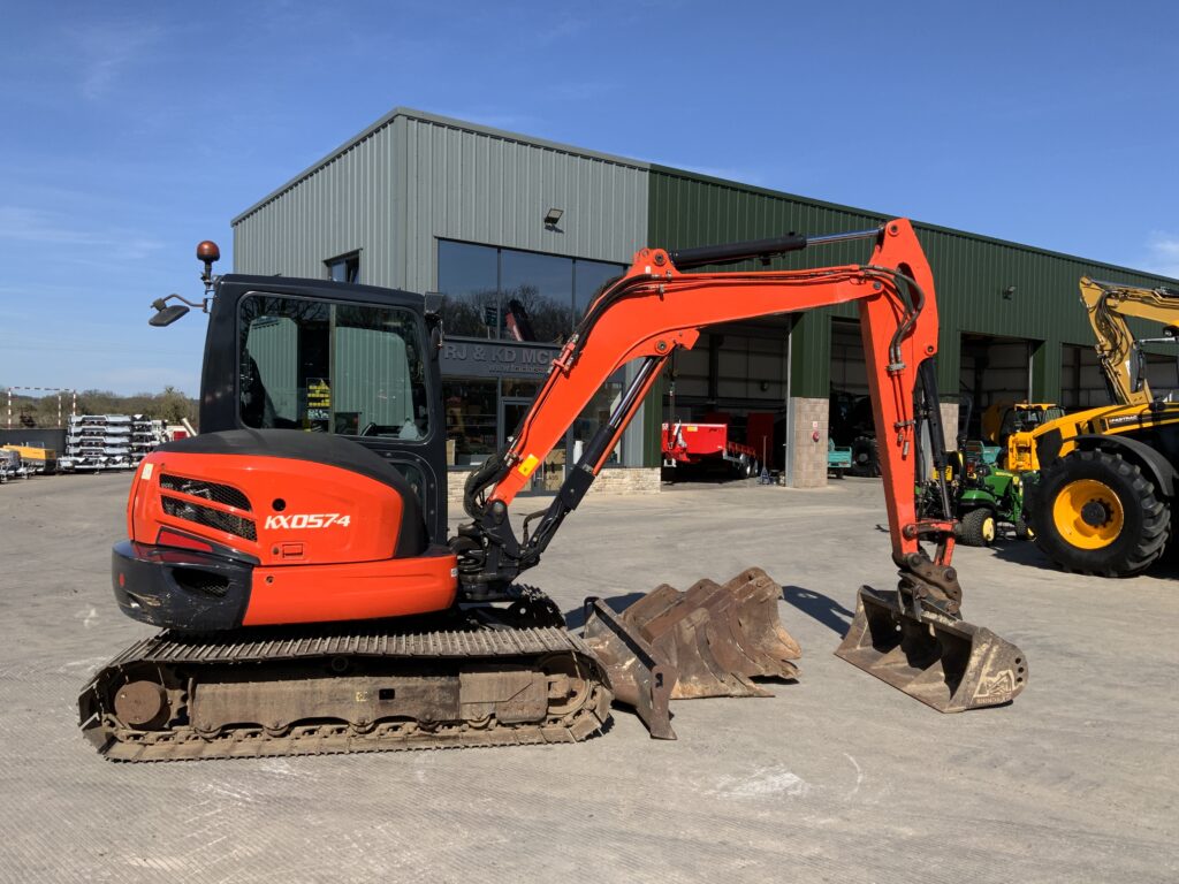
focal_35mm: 29
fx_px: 988
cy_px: 442
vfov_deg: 48.2
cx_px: 590
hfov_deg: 61.7
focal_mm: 3
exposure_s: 1/1912
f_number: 1.8
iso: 16
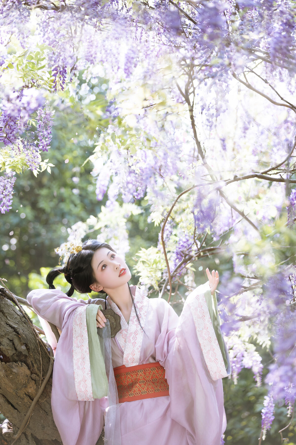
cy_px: 222
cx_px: 148
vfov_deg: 19.5
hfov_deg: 13.0
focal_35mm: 105
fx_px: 1295
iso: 200
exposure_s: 1/400
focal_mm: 105
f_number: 2.8
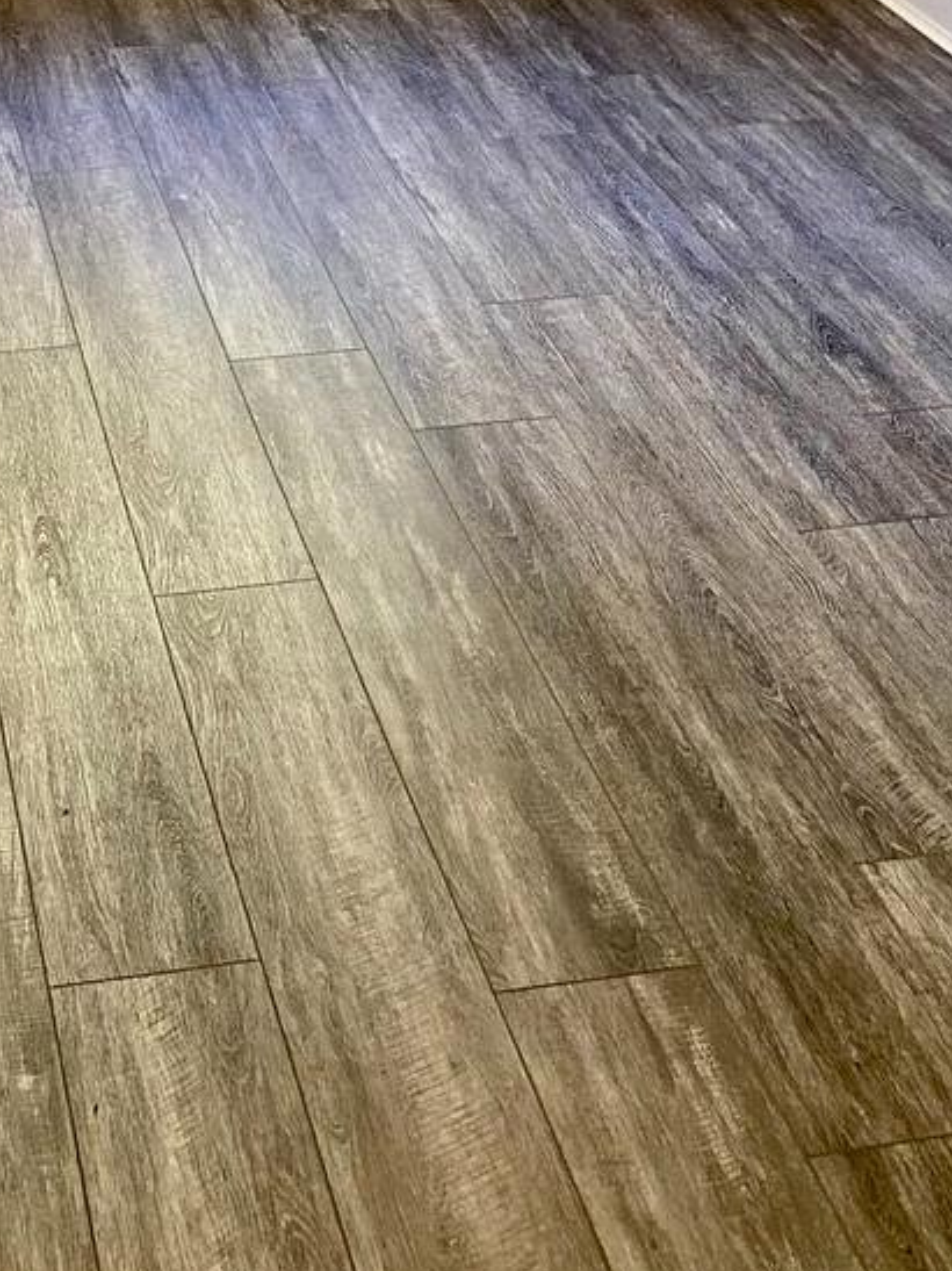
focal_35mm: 73
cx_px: 223
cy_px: -444
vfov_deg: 23.2
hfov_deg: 20.0
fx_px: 2678
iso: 125
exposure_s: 1/60
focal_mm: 4.25
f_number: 1.8
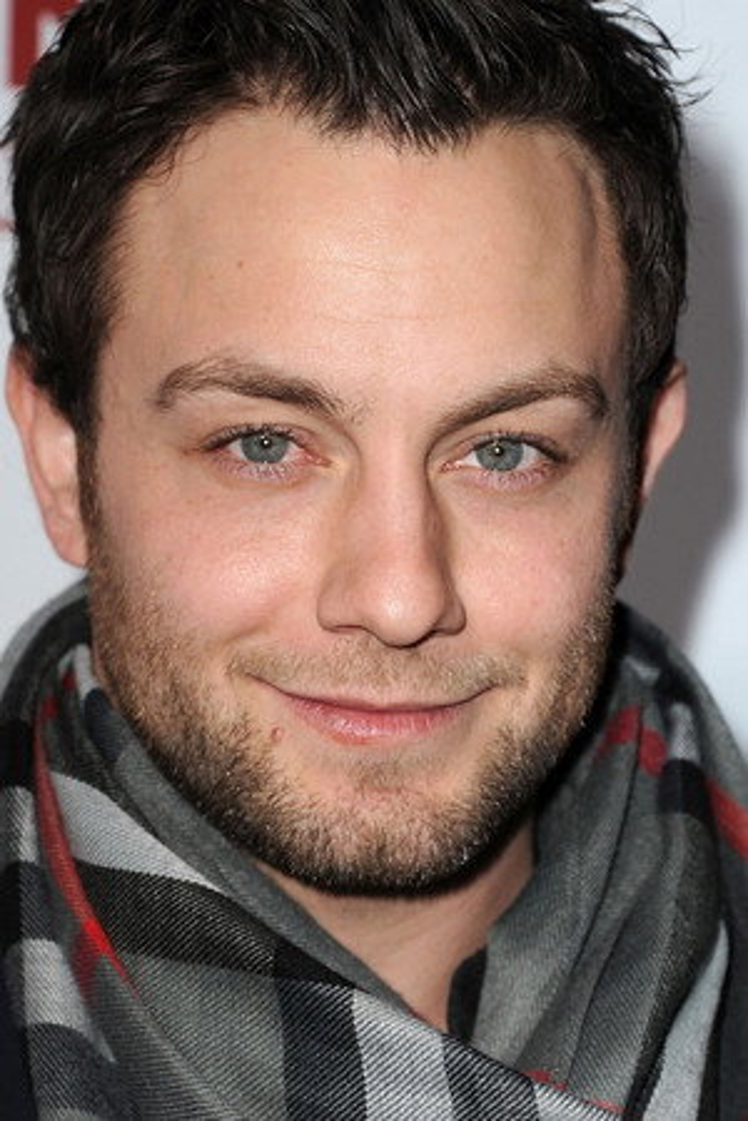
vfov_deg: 10.8
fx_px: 5921
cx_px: 374
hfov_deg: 7.2
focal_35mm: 190
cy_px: 560
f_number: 7.1
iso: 500
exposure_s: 1/200
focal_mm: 190
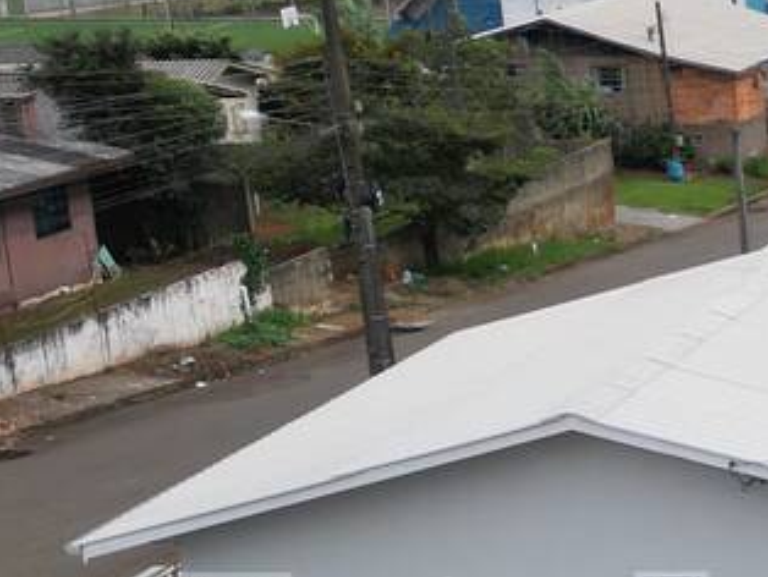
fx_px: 2442
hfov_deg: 14.4
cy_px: 372
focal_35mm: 110
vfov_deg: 13.5
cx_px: 1602
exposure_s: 1/3000
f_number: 1.7
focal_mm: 6.72
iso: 130
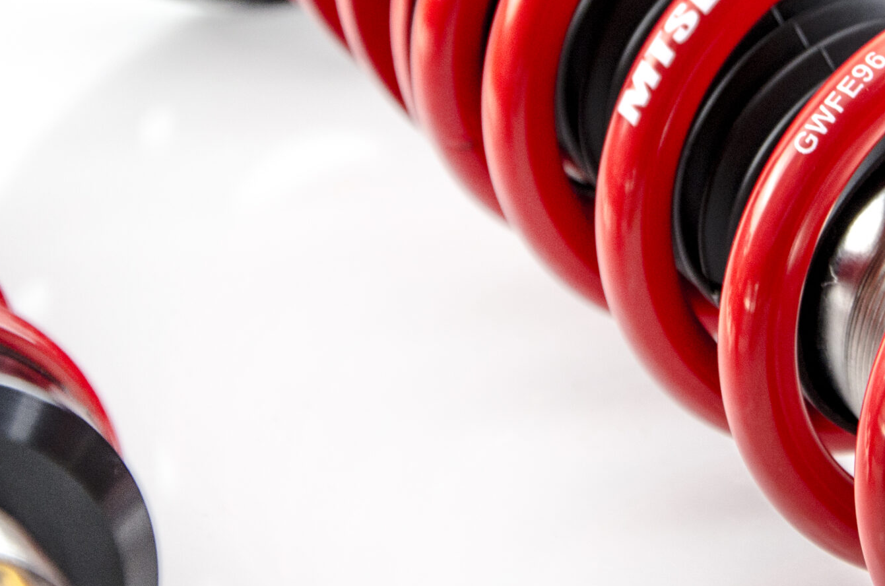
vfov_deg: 7.2
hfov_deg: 10.8
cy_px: 40
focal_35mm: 189
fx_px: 4636
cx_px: 814
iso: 400
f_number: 5.3
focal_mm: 66
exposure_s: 1/80
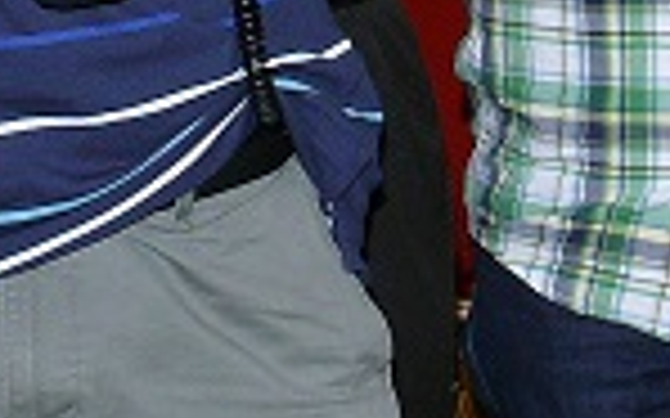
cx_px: 1695
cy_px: -382
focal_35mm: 203
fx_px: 3705
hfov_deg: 9.1
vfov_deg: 6.3
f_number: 4
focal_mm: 7.4
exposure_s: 1/30
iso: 100
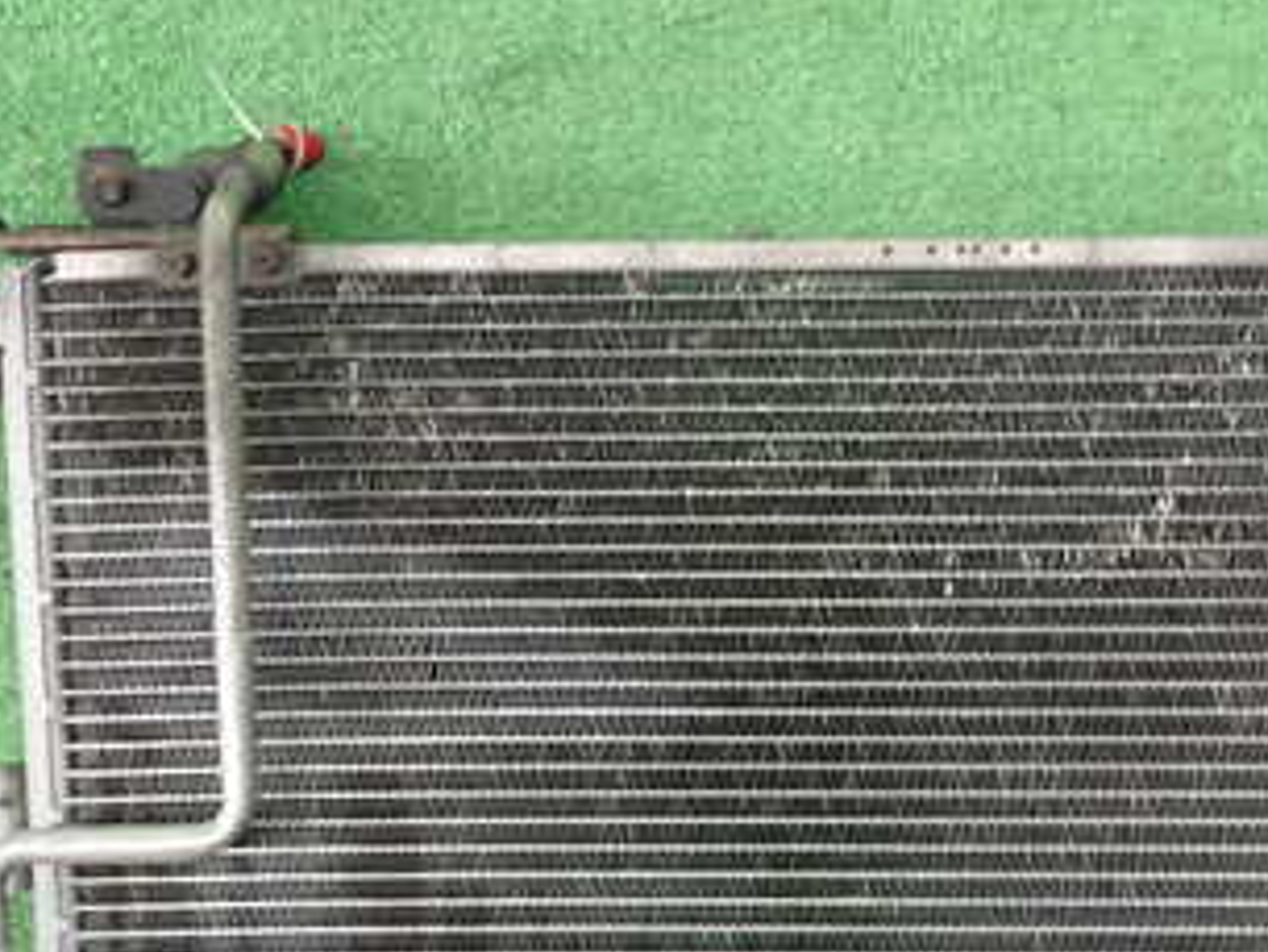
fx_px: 2162
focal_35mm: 59
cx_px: 744
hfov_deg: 32.6
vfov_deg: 24.7
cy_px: 661
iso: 320
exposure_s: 1/30
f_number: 2.3
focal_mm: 5.4
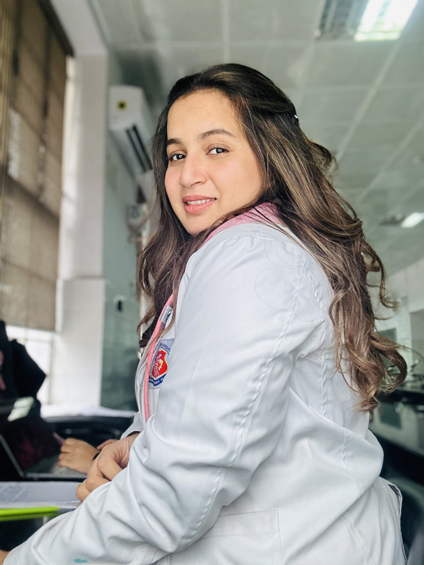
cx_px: 212
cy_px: 282
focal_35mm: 30
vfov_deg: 60.0
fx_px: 490
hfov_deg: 46.8
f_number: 1.9
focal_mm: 2.69
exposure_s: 1/60
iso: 100
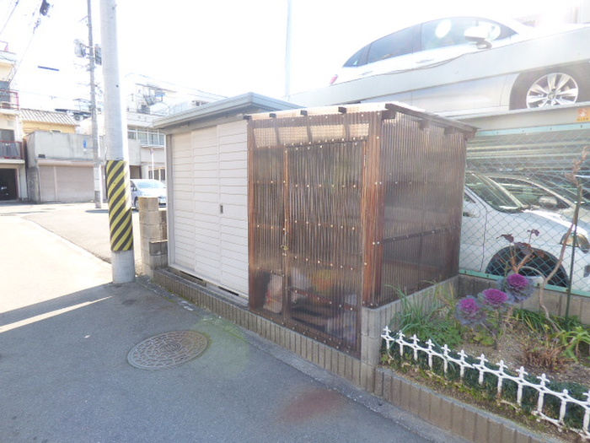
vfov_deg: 66.0
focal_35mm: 20
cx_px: 295
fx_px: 341
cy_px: 222
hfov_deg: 81.7
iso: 160
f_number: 2.8
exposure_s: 1/200
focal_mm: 3.58
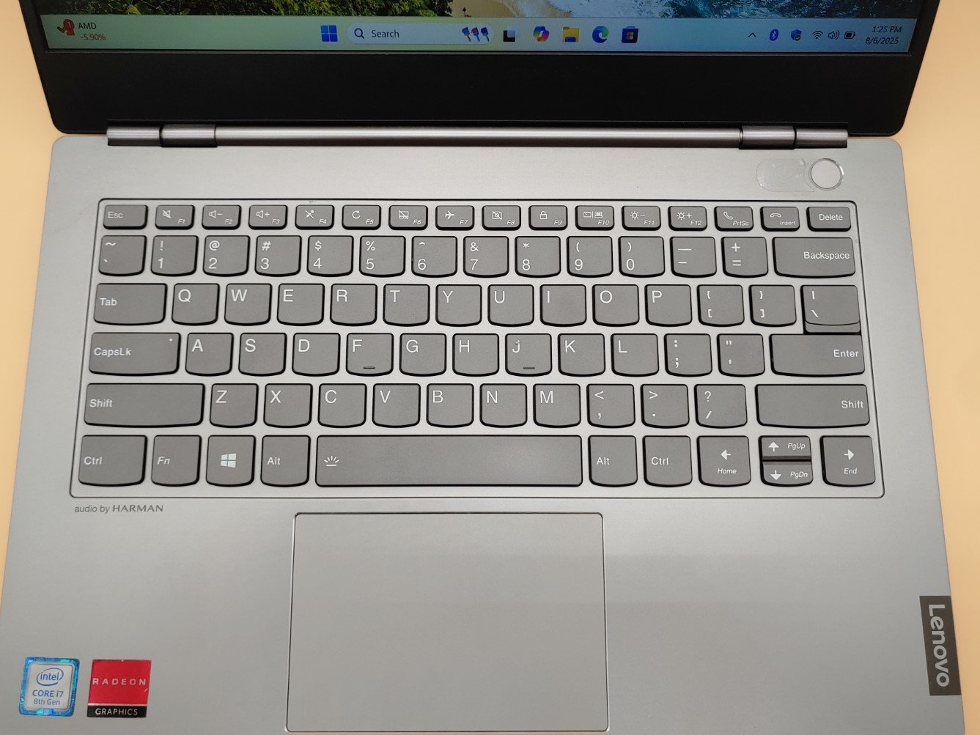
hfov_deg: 63.4
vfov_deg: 49.7
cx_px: 470
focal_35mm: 28
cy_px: 383
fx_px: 793
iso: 50
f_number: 1.8
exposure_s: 1/174
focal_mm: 4.36
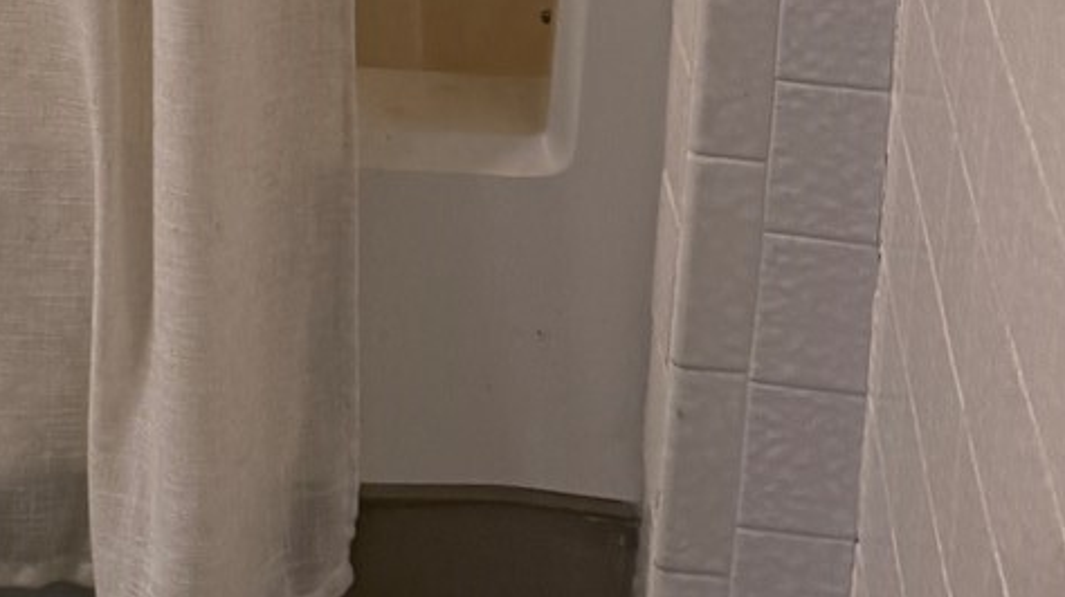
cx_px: -81
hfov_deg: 19.4
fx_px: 2992
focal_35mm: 106
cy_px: -837
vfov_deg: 10.0
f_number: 1.78
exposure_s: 1/156
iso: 100
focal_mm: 6.76
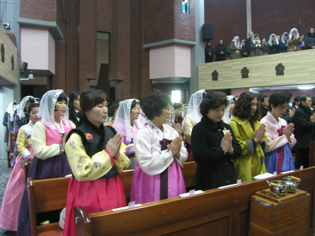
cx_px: 158
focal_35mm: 28
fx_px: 255
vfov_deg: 49.7
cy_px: 118
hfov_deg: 63.4
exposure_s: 1/8
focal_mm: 7.4
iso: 100
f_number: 2.2
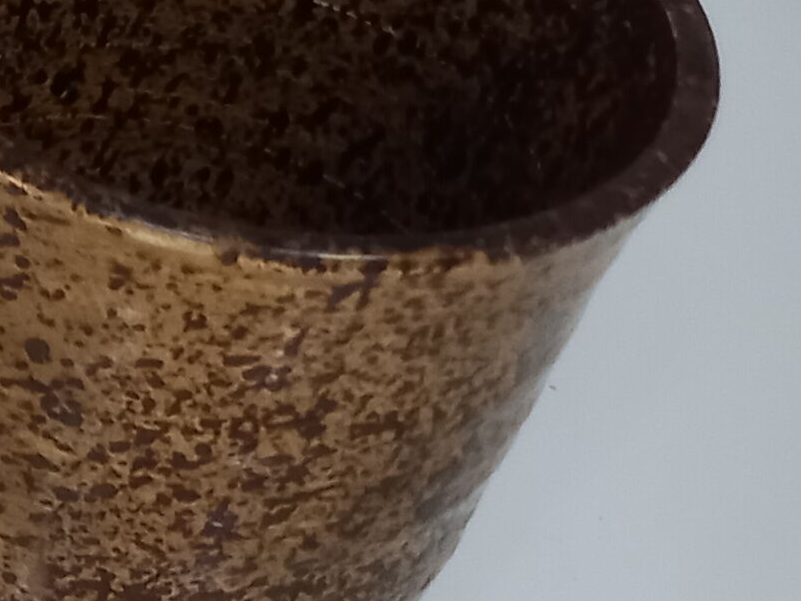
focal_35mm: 125
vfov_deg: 11.9
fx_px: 2892
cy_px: 322
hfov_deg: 12.2
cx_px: -1171
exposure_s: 1/33.3
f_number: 2
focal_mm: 4.6
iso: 320
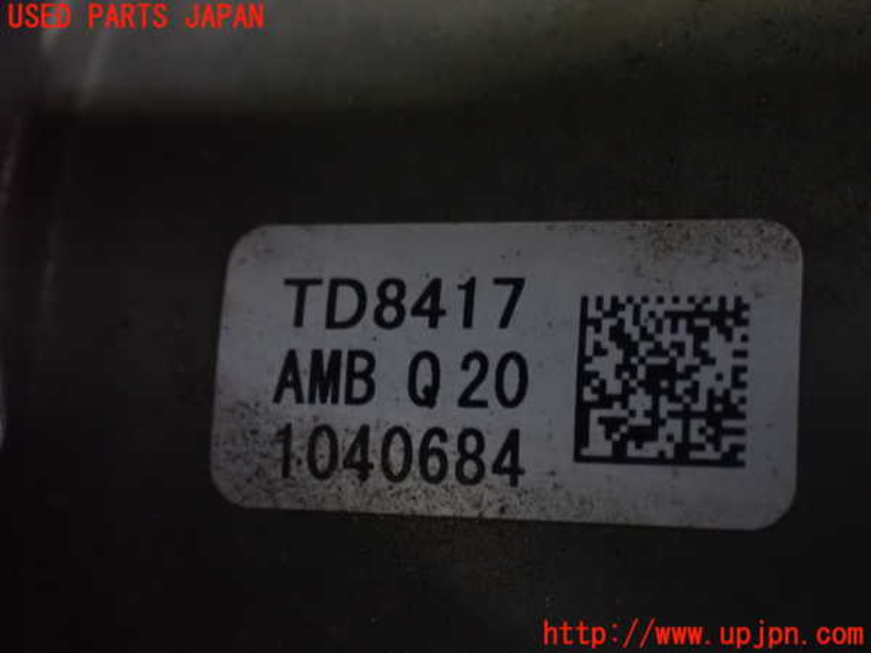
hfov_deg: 29.0
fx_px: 1686
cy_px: 326
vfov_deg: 21.9
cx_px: 436
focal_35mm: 67
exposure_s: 1/15
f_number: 3.8
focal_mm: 11.88
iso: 1600
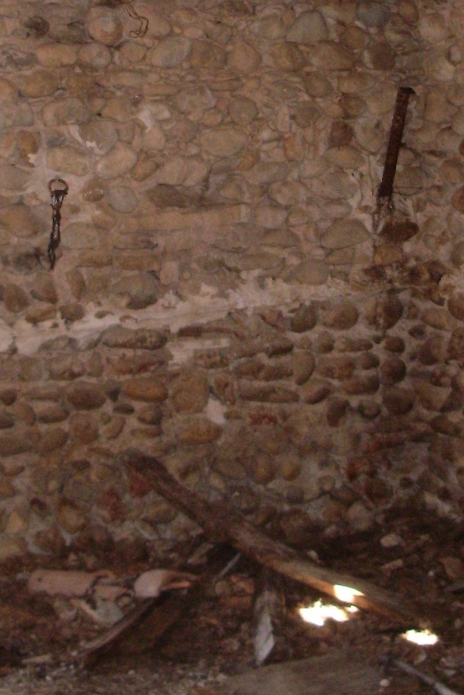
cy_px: 137
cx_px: 194
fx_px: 1662
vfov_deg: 23.3
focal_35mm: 86
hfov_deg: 15.9
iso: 160
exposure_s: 1/40
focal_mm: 5.8
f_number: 2.6
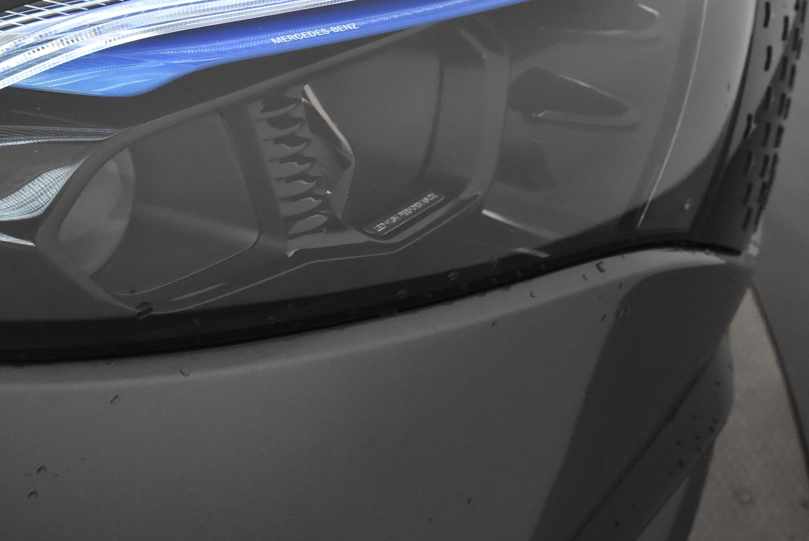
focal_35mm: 50
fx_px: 1125
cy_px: 150
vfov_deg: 26.8
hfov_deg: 38.8
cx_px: 227
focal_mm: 20
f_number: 5.6
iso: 3600
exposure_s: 1/60
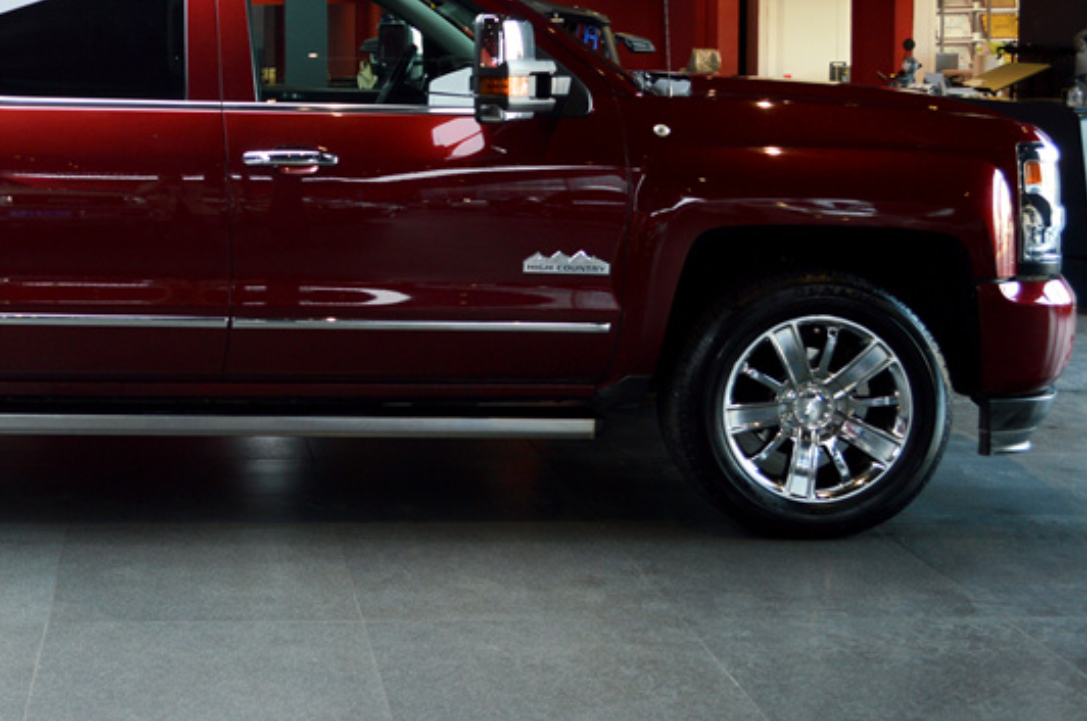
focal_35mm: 52
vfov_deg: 25.5
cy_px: 147
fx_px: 1568
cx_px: 127
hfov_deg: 36.1
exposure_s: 1/30
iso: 140
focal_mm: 18
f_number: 3.5
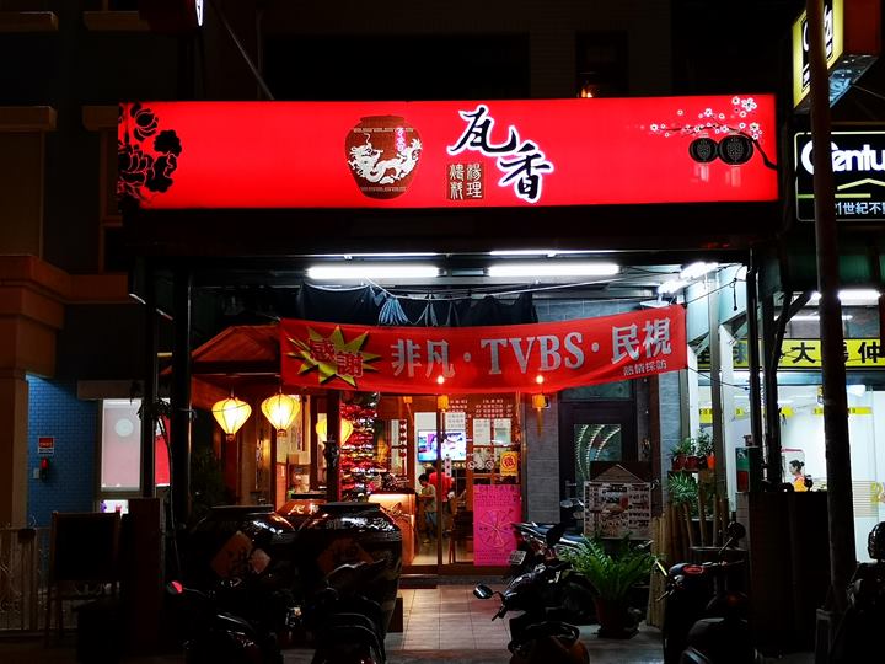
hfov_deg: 37.5
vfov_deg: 28.6
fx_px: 1304
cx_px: 442
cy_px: 332
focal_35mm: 51
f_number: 1.8
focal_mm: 3.95
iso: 160
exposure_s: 1/33.3
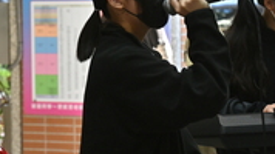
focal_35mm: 247
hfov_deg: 8.7
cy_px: 18
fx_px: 1801
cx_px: 91
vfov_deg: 4.9
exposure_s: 1/320
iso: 1000
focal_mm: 70
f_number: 4
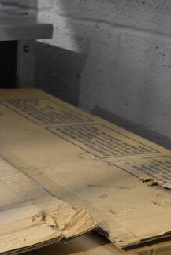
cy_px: 354
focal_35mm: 76
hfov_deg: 17.8
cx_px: 32
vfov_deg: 22.9
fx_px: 540
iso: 5000
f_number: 3.5
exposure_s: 1/125
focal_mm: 18
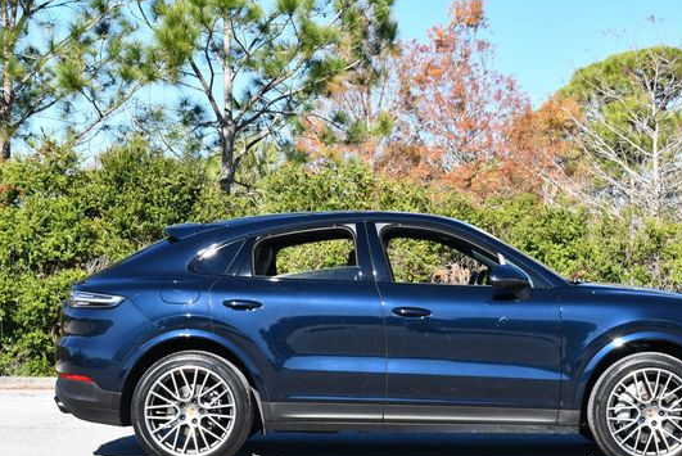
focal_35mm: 82
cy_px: 252
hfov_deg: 24.7
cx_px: 410
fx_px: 1555
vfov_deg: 16.7
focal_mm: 34
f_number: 8
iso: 160
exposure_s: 1/250
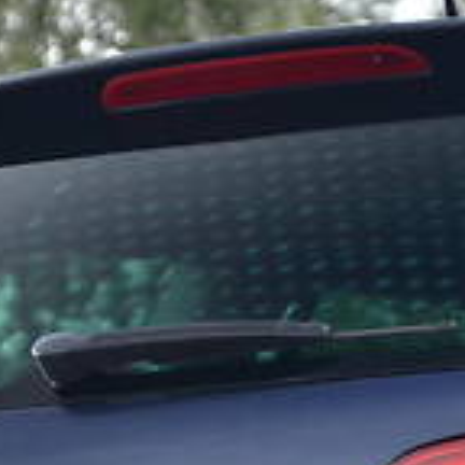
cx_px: 597
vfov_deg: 3.1
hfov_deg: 3.1
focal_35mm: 565
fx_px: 8587
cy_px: 769
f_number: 5.3
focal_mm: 80
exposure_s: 1/60
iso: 560
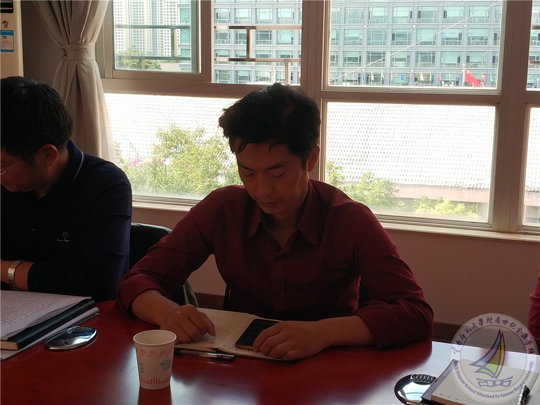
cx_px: 270
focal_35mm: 32
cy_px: 202
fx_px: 499
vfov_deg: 44.2
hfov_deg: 56.8
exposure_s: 1/178
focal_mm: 4.5
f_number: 2
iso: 100
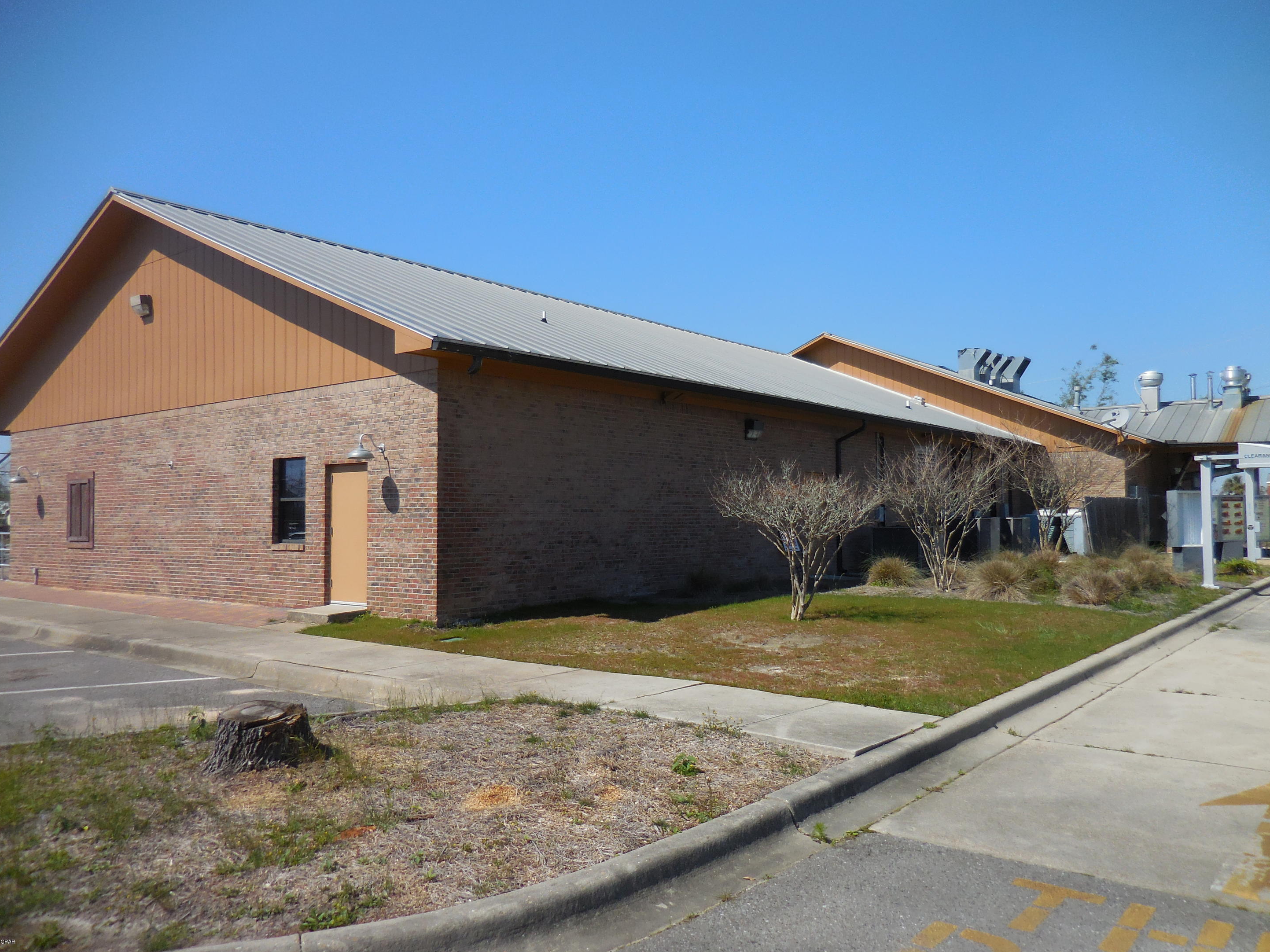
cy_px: 478
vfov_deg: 53.1
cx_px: 641
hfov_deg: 67.3
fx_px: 954
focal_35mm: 26
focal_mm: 4.5
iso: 125
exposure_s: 1/2000
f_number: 3.3
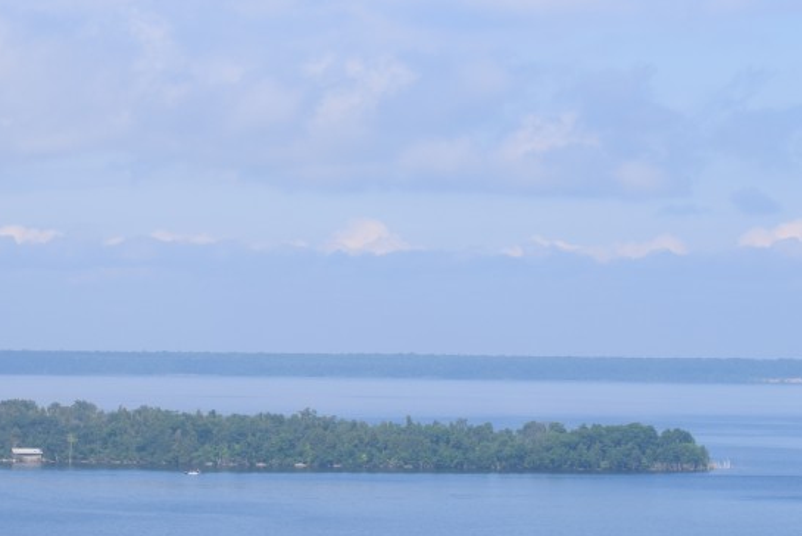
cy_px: 353
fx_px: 4552
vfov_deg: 6.7
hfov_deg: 10.1
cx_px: 297
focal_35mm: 204
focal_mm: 55
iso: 200
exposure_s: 1/400
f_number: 10
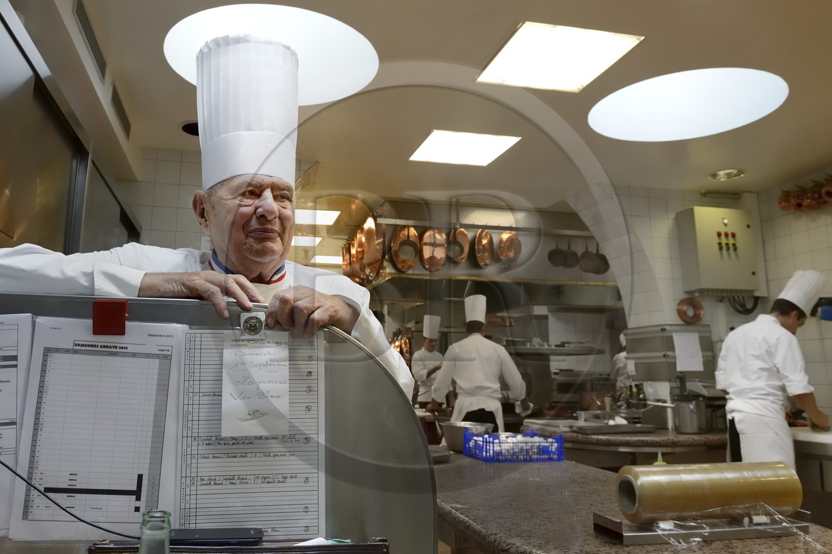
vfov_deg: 53.1
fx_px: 555
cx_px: 416
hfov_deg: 73.8
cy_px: 277
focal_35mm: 24
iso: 1600
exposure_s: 1/60
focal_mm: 24
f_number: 8
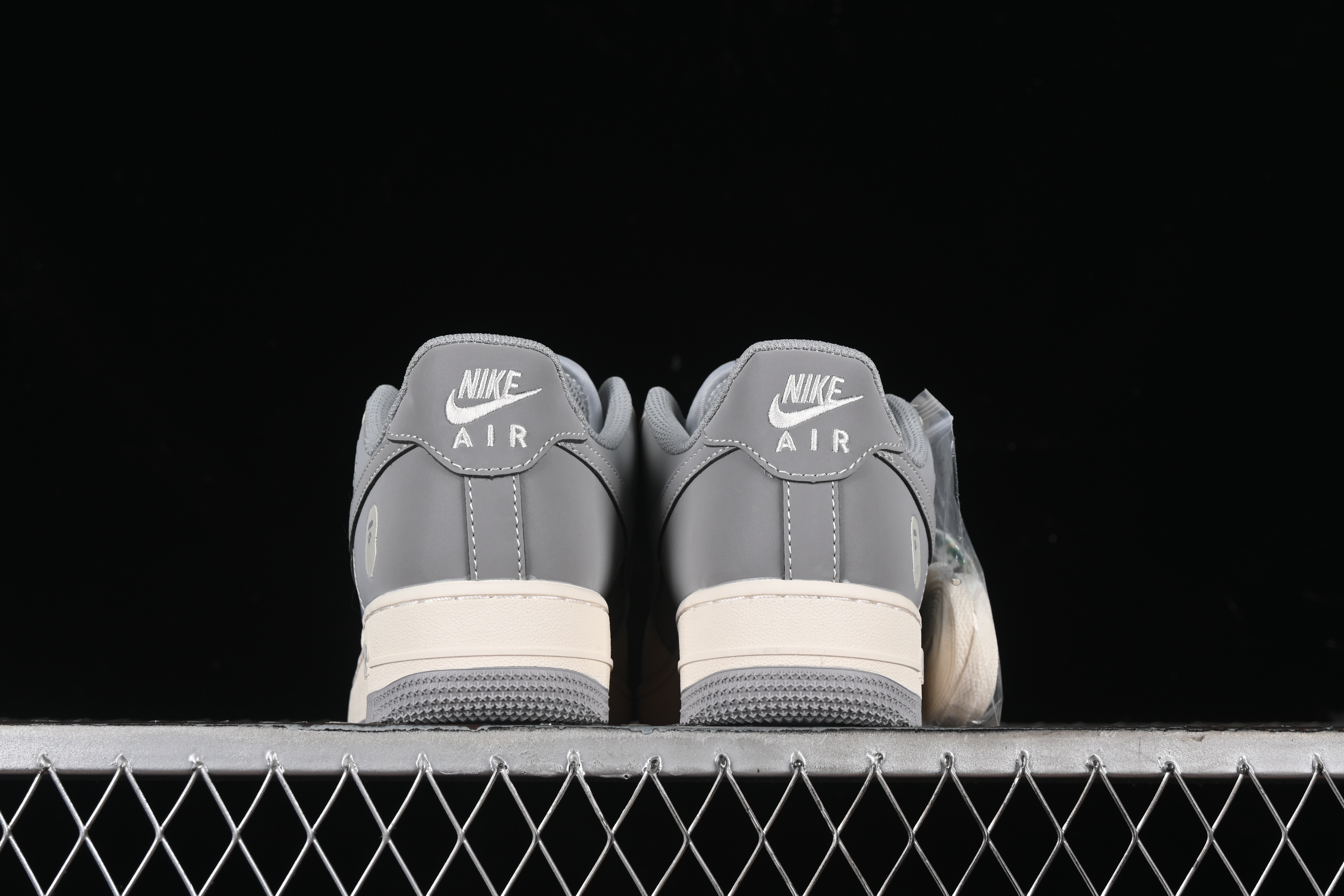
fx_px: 2800
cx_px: 672
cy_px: 448
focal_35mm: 75
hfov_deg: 27.0
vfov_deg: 18.2
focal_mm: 50
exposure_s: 1/80
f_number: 8
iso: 160
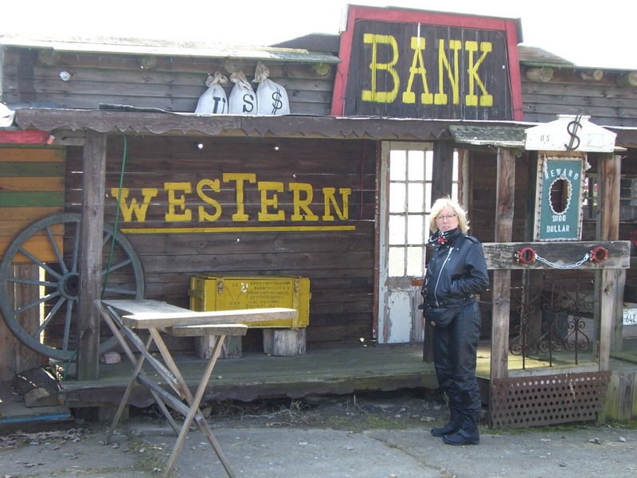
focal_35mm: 55
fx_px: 1012
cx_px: 318
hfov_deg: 34.9
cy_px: 239
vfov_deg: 26.6
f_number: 3.3
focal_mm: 9
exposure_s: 1/250
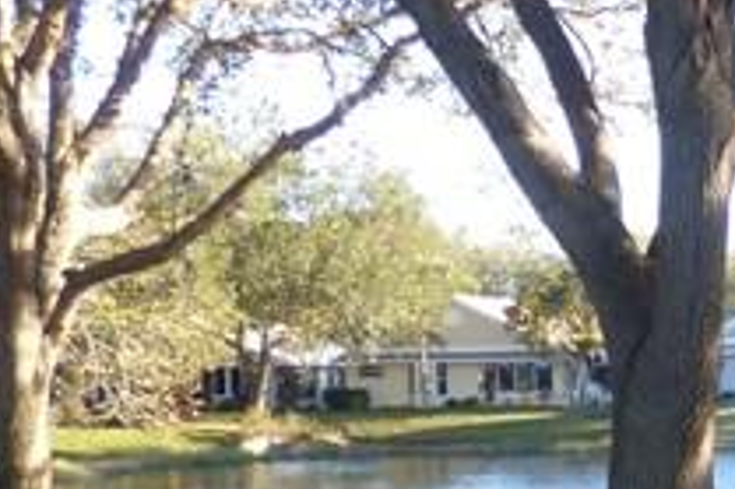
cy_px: 419
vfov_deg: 13.3
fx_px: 2081
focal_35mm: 102
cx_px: 1013
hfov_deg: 18.3
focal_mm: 3.58
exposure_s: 1/200
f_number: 2.8
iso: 100
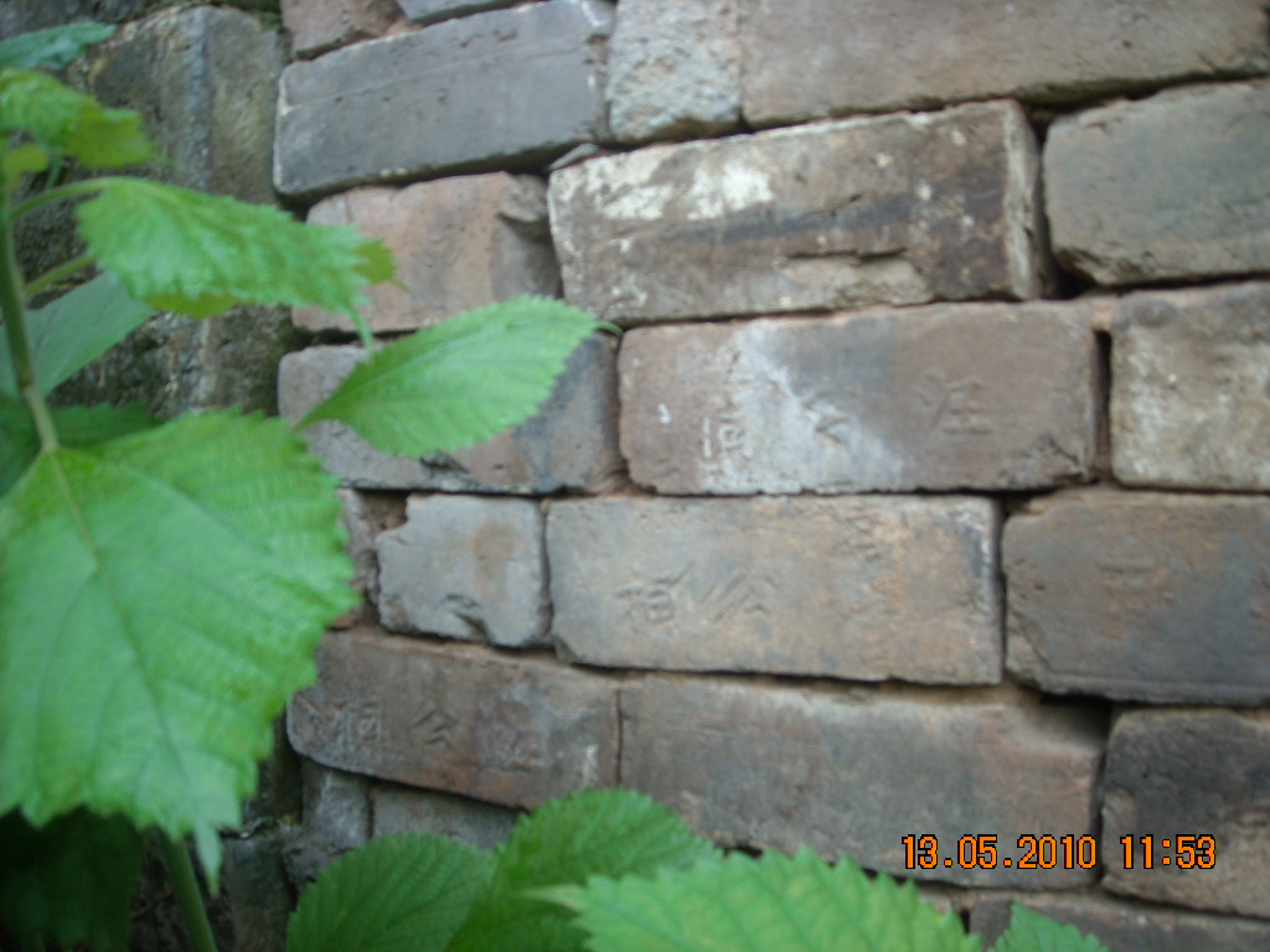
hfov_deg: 52.6
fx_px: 1284
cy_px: 476
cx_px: 635
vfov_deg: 40.7
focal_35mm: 35
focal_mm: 5.7
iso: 64
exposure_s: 1/114
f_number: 2.8
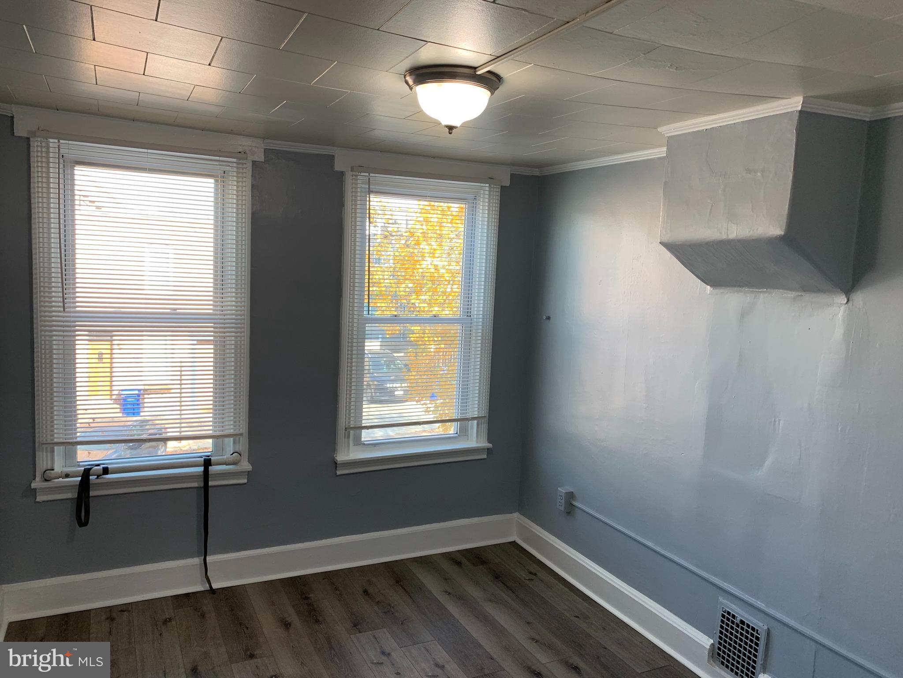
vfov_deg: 53.1
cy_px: 339
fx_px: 678
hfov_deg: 67.3
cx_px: 452
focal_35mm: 26
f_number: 1.8
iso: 50
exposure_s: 1/120
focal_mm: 4.25
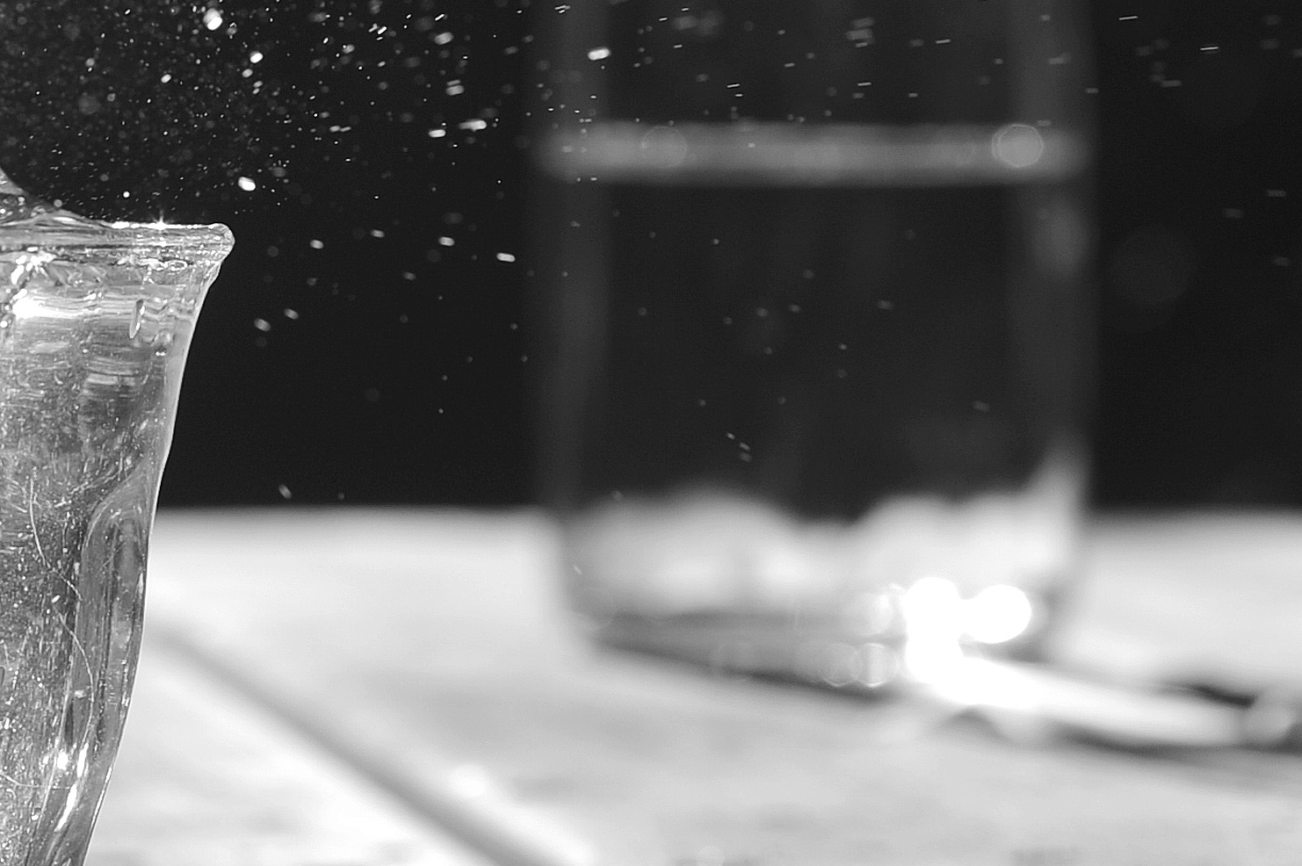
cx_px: 301
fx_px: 5710
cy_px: 141
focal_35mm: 158
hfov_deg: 13.0
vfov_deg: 8.7
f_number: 5.6
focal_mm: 55
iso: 200
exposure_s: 1/1000
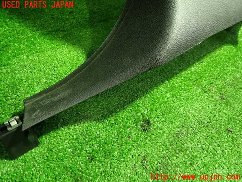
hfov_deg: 69.4
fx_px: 175
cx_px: 121
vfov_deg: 54.9
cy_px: 91
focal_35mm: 25
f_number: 2
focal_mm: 4.5
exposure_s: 1/30
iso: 500
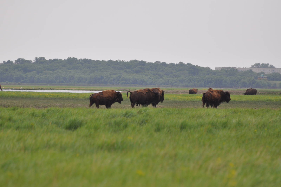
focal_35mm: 450
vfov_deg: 3.0
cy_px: 94
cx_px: 140
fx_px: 3509
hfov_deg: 4.6
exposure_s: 1/1250
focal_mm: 300
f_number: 5.6
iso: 400
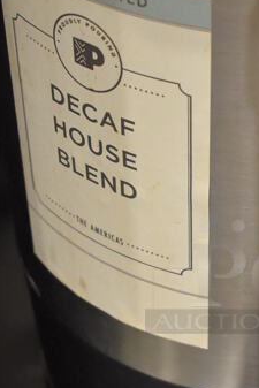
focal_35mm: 122
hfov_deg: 11.1
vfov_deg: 16.7
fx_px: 1315
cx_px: 274
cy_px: 273
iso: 3200
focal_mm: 30
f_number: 4.2
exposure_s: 1/125
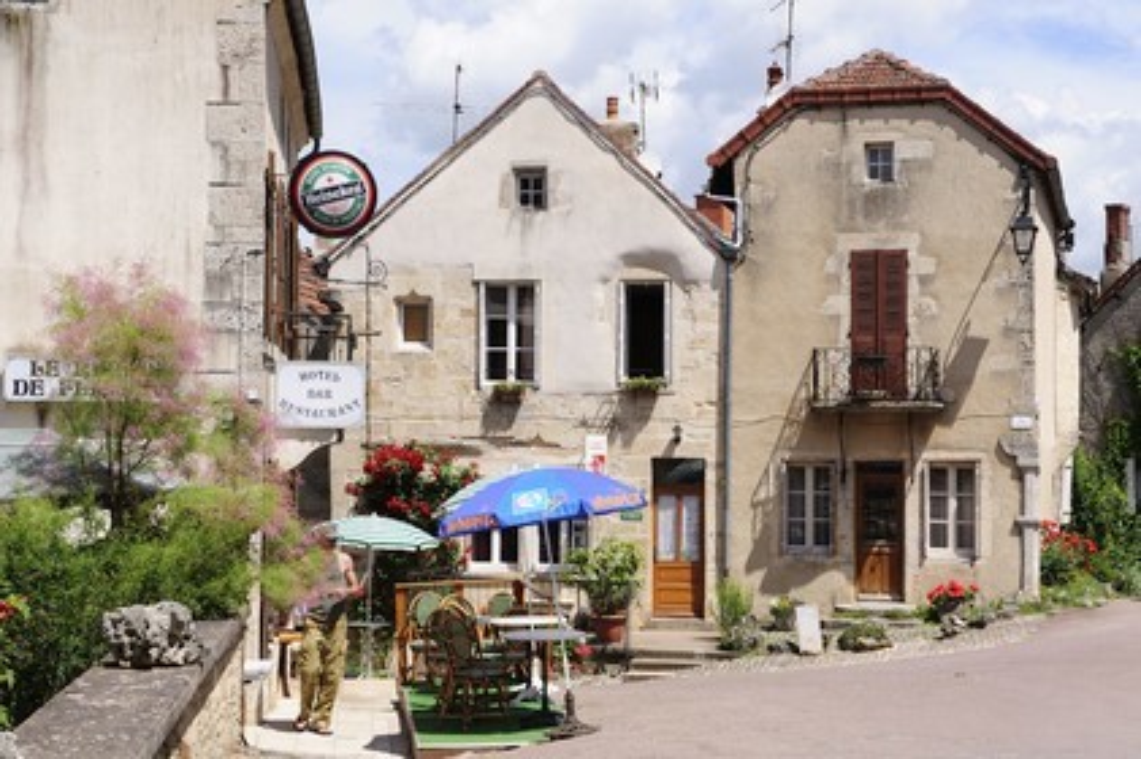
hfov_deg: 33.4
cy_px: 380
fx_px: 1900
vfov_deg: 22.6
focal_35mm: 60
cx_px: 570
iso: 200
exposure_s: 1/160
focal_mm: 60
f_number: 14
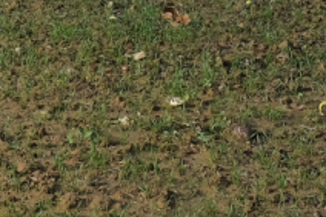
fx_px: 1384
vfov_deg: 8.6
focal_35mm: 153
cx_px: -371
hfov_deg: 11.7
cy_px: -163
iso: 320
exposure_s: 1/450
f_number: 8
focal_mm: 18
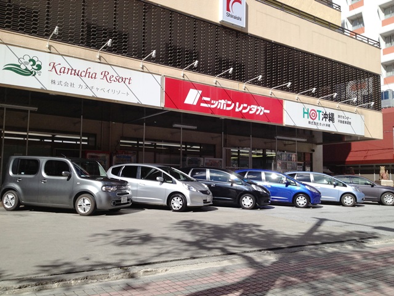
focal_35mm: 35
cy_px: 148
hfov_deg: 52.6
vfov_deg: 40.7
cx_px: 197
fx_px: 398
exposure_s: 1/1672
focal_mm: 4.28
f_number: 2.4
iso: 64
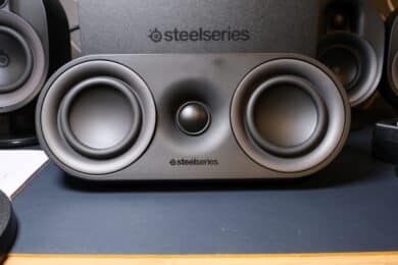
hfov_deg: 60.3
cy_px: 132
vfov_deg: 42.3
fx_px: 343
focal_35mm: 31
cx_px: 199
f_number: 8
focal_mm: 20.6
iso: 1600
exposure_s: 1/15
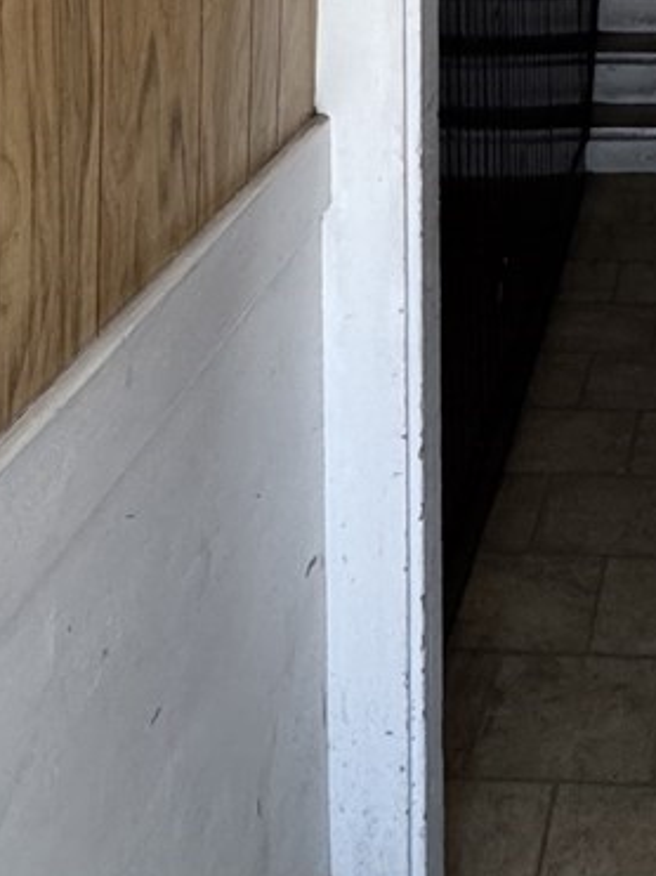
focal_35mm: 58
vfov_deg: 27.0
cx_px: 729
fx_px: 1466
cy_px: -309
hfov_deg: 23.6
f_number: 2.2
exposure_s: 1/120
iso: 250
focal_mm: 2.22
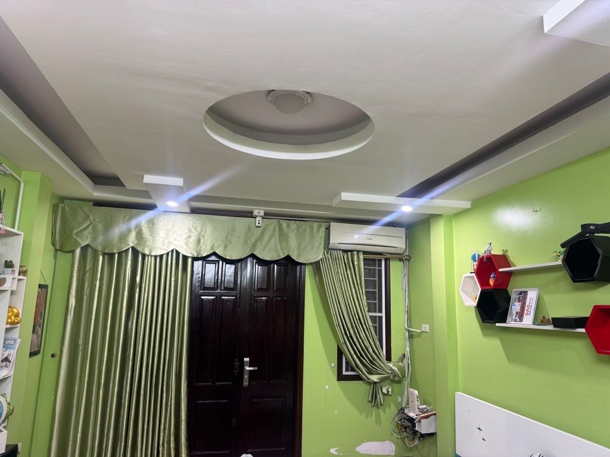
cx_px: 305
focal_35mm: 24
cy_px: 228
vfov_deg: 56.8
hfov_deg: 71.6
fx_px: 423
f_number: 1.78
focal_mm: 6.76
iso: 160
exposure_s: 1/50
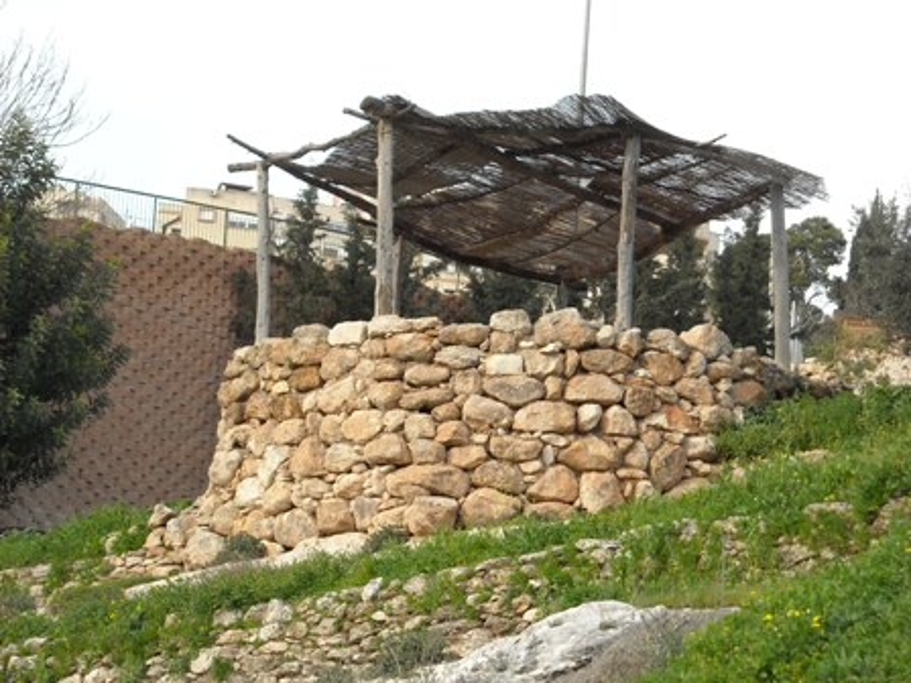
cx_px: 456
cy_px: 342
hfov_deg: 18.7
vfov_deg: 14.1
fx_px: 2763
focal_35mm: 105
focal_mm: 17.1
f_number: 4.7
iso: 80
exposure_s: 1/125
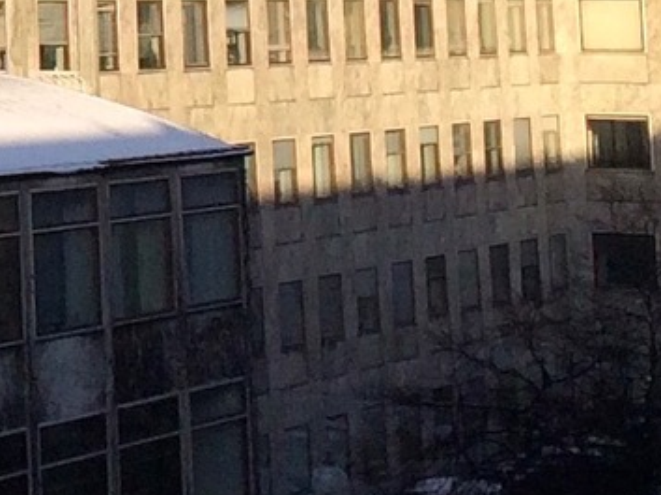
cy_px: -614
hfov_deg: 8.9
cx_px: -807
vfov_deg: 6.9
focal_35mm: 205
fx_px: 3912
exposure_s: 1/2415
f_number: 2.2
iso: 32
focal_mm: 4.15
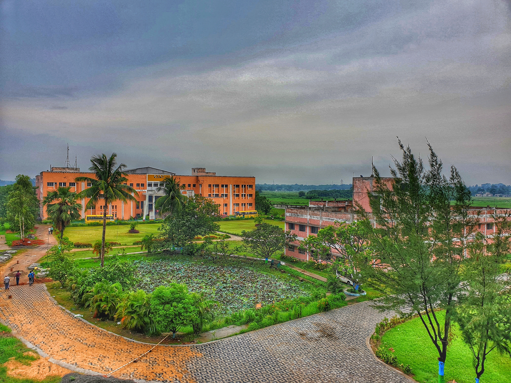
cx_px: 256
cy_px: 192
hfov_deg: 67.3
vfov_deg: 53.1
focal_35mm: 26
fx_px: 384
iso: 50
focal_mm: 4.3
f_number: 2.4
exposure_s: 1/562
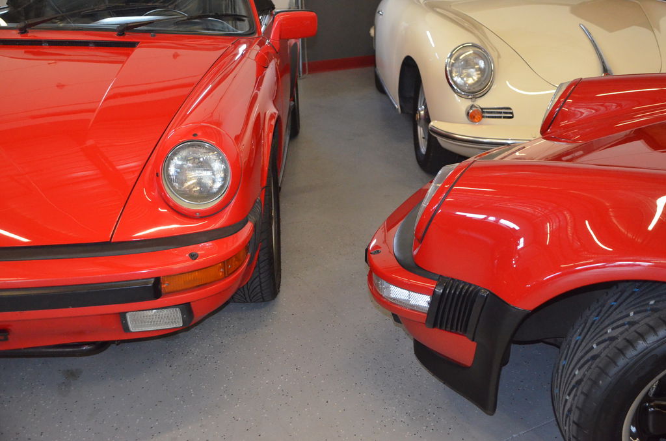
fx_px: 775
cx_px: 333
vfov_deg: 31.7
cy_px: 220
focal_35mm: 42
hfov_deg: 46.5
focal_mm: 28
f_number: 4
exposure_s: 1/60
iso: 3200
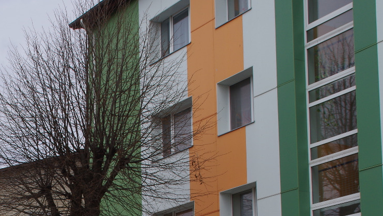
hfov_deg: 21.6
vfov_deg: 12.1
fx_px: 985
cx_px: 61
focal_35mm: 97
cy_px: 273
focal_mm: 28
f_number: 11
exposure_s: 1/160
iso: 100
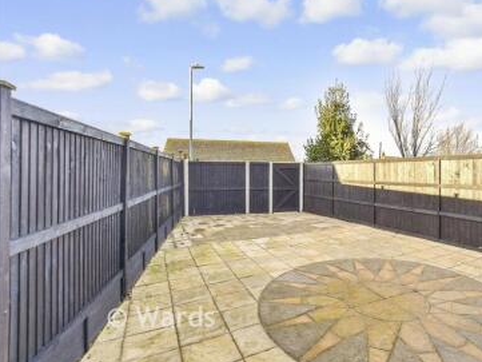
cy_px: 172
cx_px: 314
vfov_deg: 68.7
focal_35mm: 19
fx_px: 265
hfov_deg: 82.3
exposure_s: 1/100
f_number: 8
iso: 200
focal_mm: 10
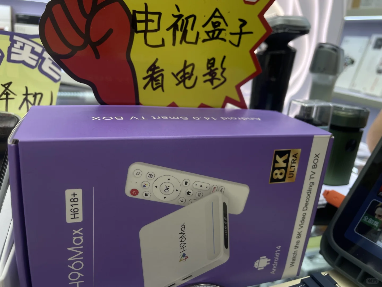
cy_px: 144
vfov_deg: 53.1
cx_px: 191
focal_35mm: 26
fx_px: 287
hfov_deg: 67.3
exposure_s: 1/327
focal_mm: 4.2
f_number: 1.6
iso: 32
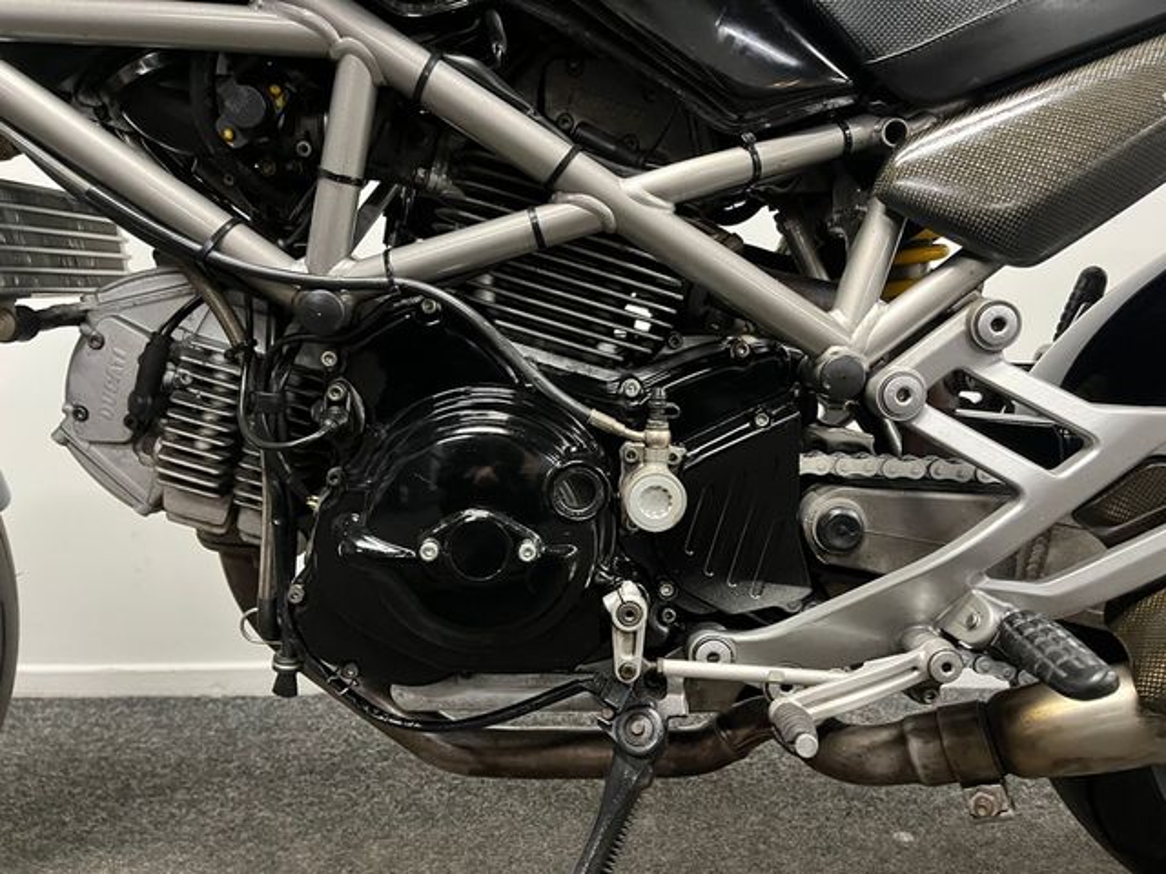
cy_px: 437
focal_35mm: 26
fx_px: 876
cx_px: 583
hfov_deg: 67.3
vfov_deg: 53.1
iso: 400
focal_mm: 5.1
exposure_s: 1/33
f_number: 1.6
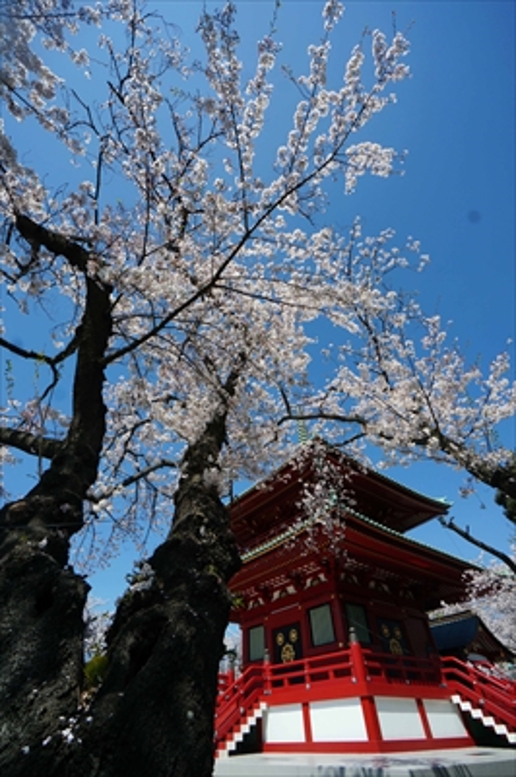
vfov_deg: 100.4
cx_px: 258
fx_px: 323
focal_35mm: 15
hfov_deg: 77.2
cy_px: 388
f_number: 9
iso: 100
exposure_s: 1/250
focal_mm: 10
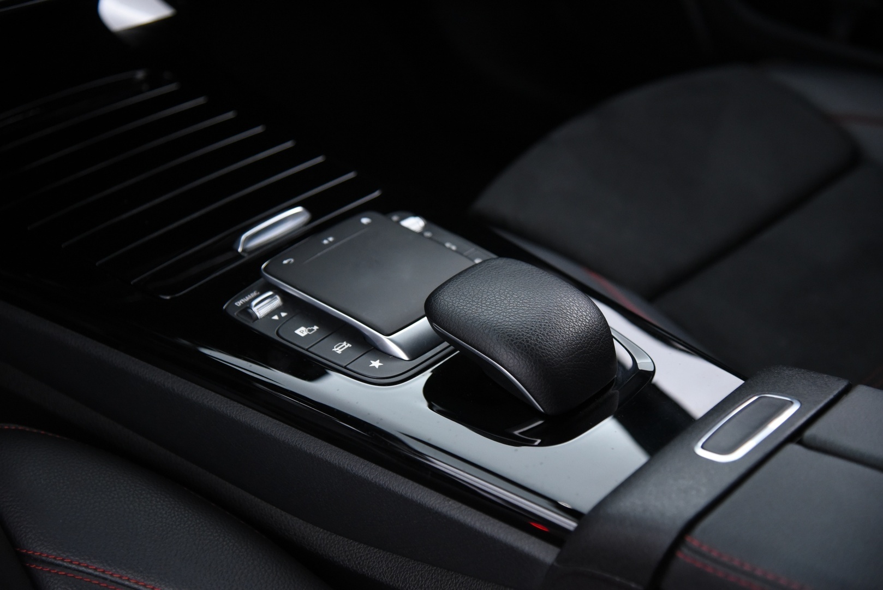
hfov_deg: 30.9
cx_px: 442
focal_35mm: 65
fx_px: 1595
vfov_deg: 20.9
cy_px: 295
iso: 4000
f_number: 4
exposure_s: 1/20
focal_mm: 65
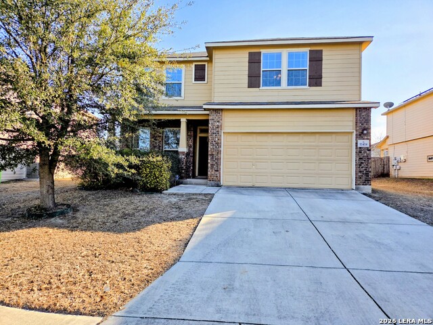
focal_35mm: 23
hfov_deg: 73.9
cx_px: 216
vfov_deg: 58.9
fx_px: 288
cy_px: 162
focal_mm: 5.4
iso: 80
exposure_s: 1/3436
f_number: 1.8
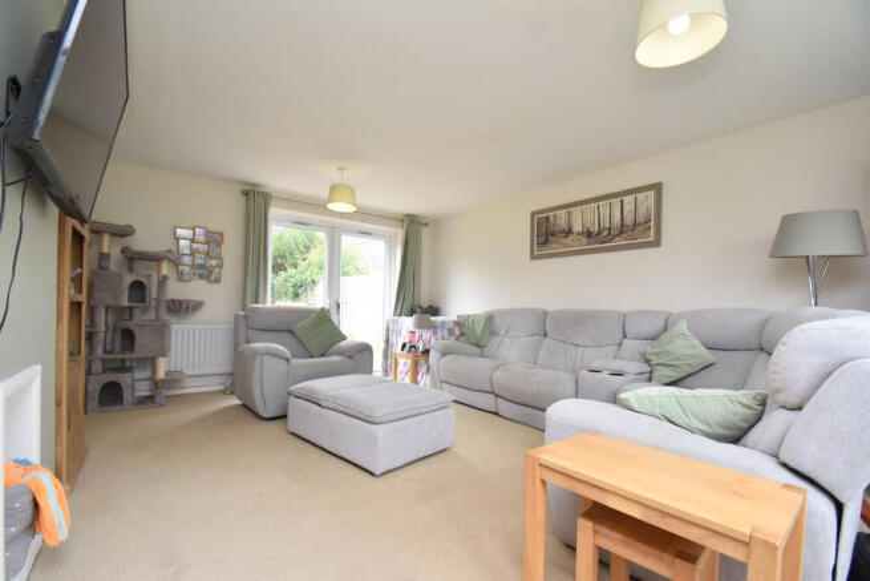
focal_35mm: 15
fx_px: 363
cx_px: 435
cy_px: 290
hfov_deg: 100.4
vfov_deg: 77.4
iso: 500
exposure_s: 1/200
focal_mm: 10
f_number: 5
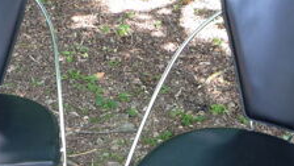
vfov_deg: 16.8
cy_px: 173
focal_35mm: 70
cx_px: 130
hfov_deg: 30.1
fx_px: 546
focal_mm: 5.2
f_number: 3.3
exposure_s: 1/40
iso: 100
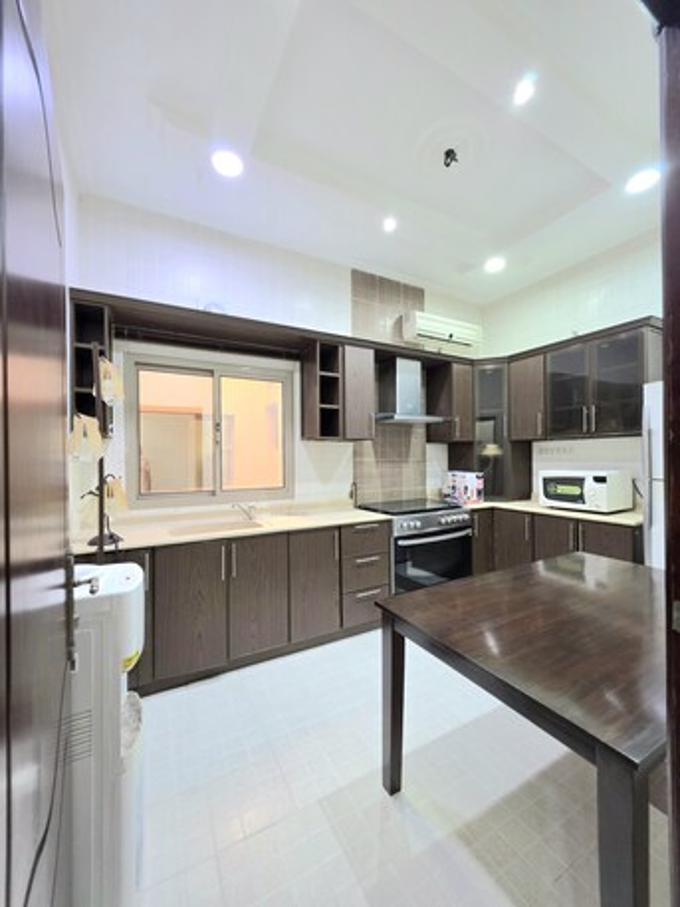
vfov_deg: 106.2
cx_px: 340
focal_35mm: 13
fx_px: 340
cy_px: 454
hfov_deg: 89.9
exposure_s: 1/50.3
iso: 200
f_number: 1.9
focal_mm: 2.2
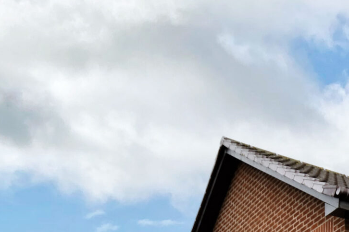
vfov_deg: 17.0
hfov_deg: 25.1
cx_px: 480
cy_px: 407
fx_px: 649
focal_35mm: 67
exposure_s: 1/30
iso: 100
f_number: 7.1
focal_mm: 13
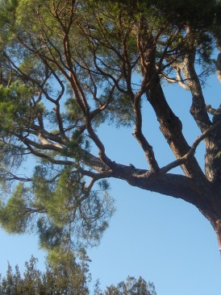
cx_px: 155
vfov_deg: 29.8
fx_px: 537
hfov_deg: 23.1
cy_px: 48
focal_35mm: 63
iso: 160
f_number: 3.5
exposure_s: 1/720
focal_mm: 5.4
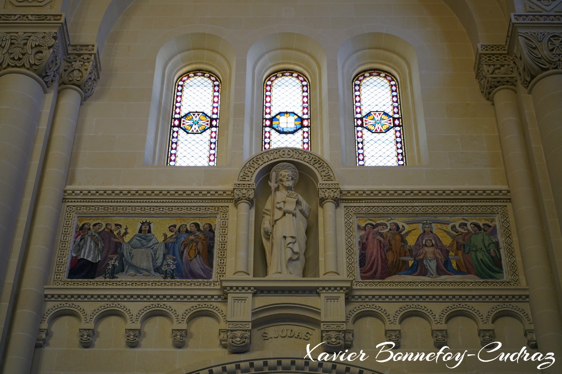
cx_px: 281
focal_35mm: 70
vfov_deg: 19.5
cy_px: 187
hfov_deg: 28.8
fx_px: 1093
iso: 800
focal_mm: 70
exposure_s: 1/80
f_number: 3.2
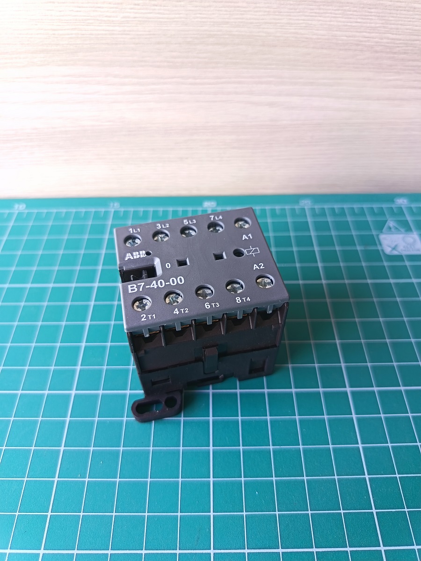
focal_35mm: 24
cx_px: 210
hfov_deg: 56.8
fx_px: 389
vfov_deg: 71.6
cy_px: 280
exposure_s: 1/50
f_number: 1.75
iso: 412
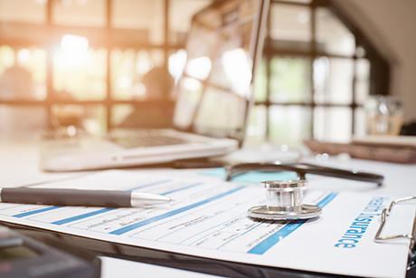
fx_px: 416
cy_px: 139
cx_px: 208
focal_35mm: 36
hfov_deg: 53.1
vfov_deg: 36.9
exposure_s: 1/90
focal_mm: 24
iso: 2000
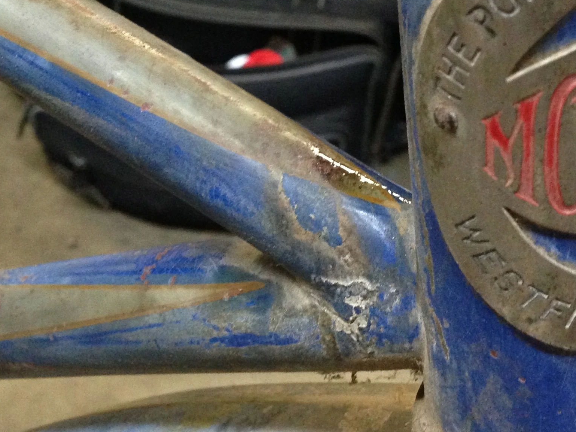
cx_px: 334
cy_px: 13
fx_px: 1165
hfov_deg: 27.7
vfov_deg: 20.4
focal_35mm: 70
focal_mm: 4.13
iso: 320
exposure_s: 1/20
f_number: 2.4
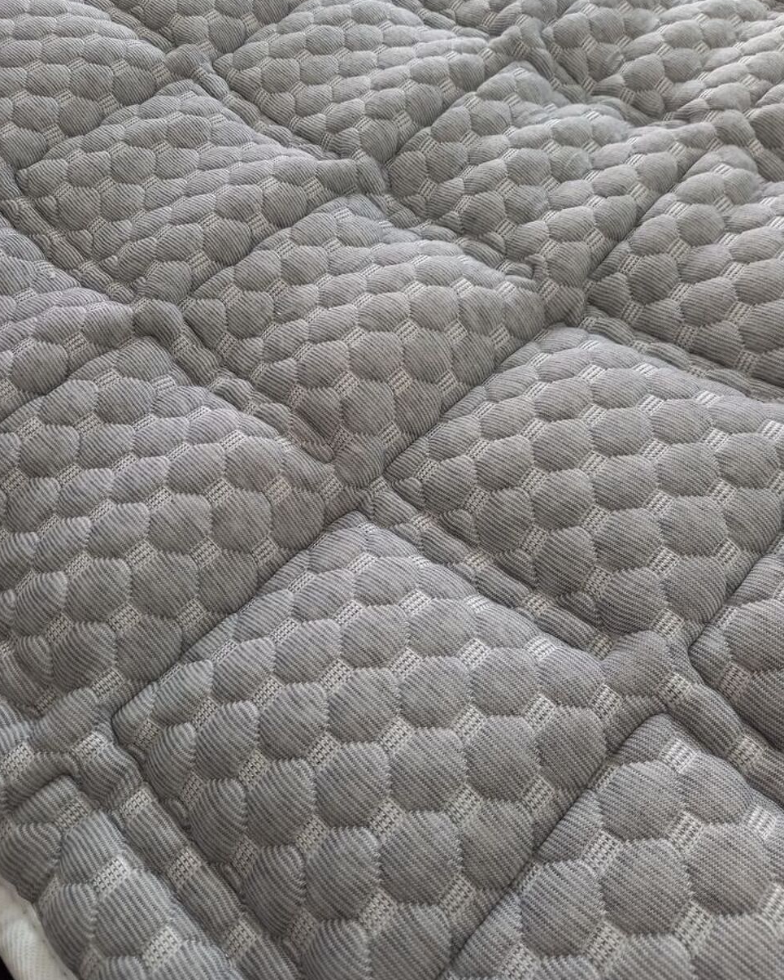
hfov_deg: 53.2
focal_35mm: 27
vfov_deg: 64.0
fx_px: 783
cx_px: 402
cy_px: 458
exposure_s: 1/50
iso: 320
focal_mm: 4.65
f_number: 1.8
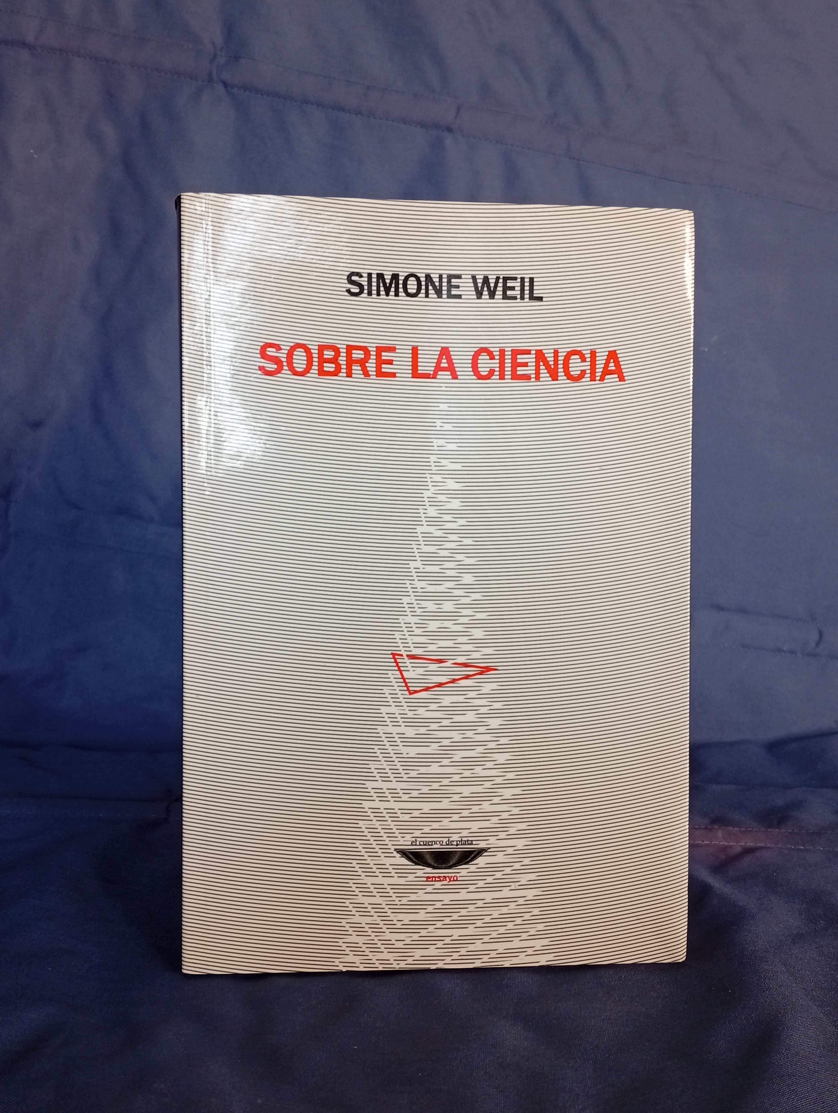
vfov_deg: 52.6
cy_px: 556
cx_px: 419
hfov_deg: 40.8
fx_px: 1127
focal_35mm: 35
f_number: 1.8
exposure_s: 1/50
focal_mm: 3.98
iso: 129
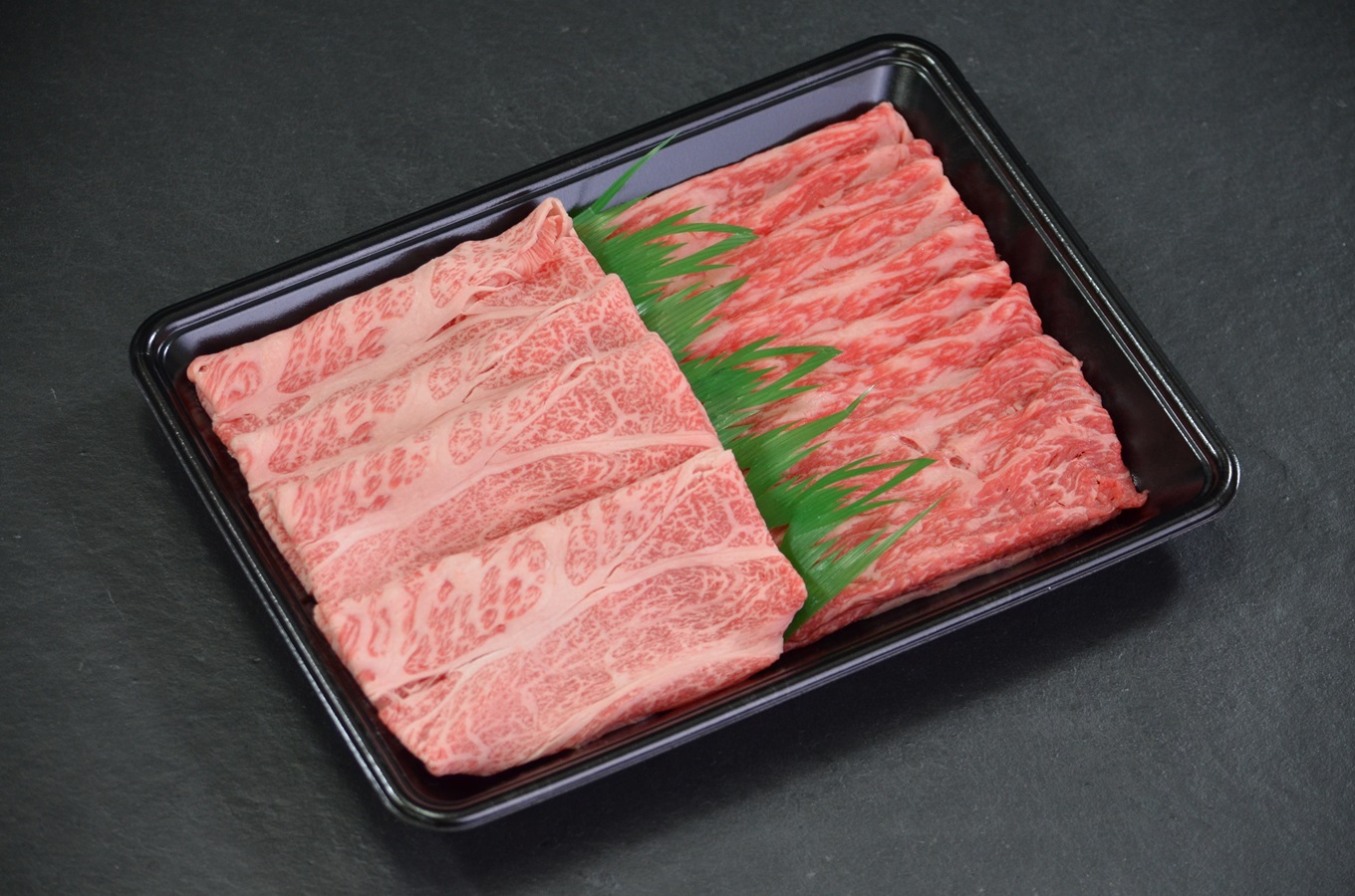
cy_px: 448
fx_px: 4393
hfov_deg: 17.5
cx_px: 678
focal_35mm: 117
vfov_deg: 11.7
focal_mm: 78
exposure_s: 1/100
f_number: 4.5
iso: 800
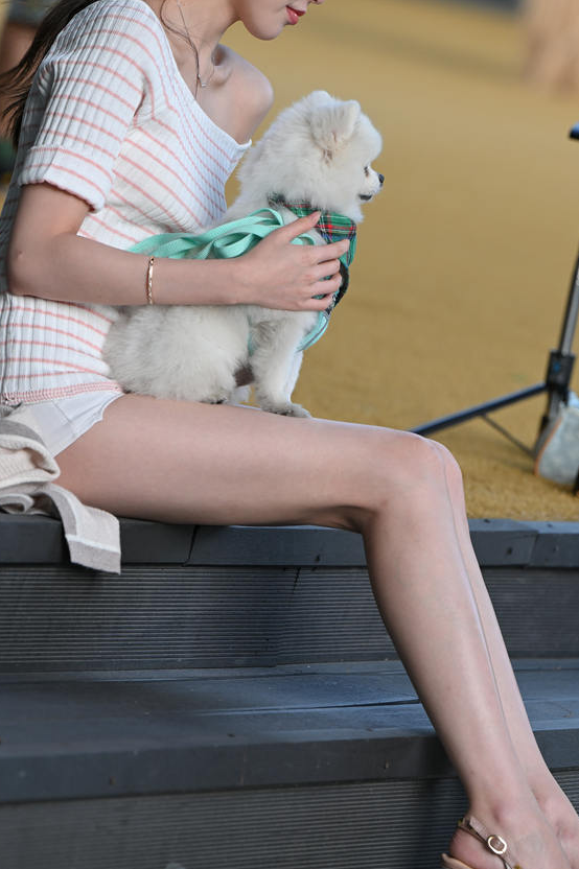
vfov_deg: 7.5
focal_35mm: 276
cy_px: 361
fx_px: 6664
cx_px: 312
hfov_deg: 5.0
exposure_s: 1/320
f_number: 3.5
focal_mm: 170
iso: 220
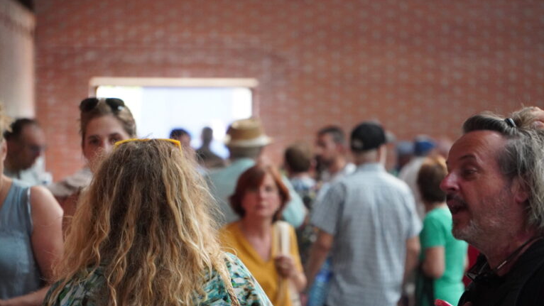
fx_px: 3614
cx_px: 272
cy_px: 163
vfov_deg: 4.8
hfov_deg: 8.6
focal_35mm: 251
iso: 4000
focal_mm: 159
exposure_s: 1/250
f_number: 6.3
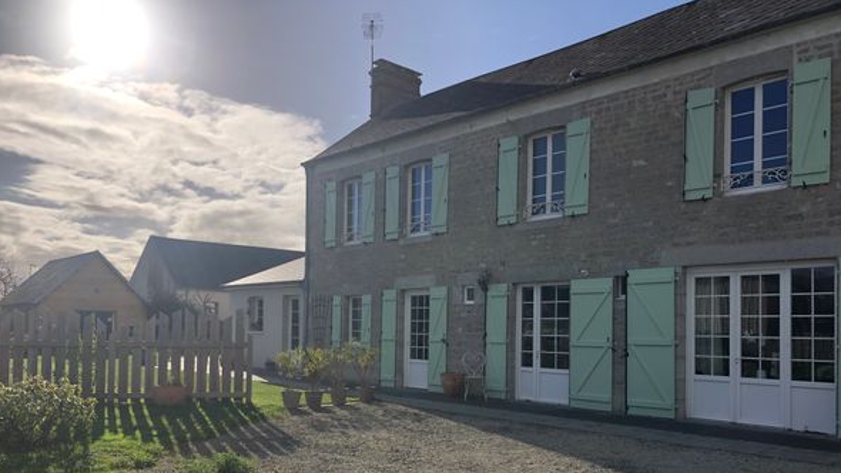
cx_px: 415
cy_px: 318
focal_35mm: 31
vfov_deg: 37.4
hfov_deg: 62.6
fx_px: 691
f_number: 1.8
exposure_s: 1/4808
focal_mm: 3.99
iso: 25
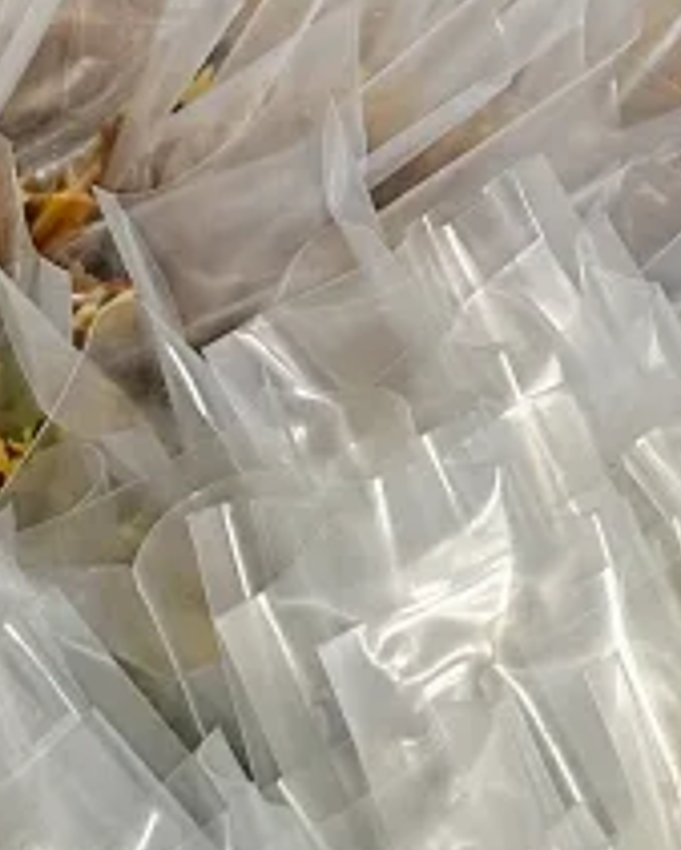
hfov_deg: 8.7
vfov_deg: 11.6
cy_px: -395
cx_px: 1664
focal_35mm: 160
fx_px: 4028
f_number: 1.78
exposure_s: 1/100
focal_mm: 6.86
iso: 160
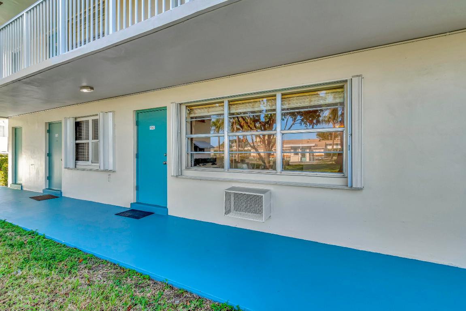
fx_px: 194
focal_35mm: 15
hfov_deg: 100.4
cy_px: 156
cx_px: 233
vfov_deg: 77.4
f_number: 8
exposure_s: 1/320
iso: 500
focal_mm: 10
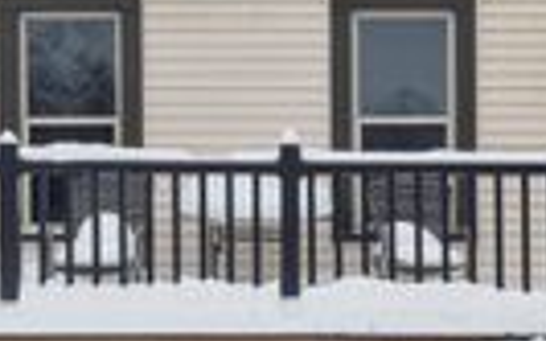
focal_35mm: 111
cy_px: -199
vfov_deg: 11.2
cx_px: 415
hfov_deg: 18.6
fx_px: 1651
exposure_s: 1/1000
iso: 400
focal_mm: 29
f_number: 9
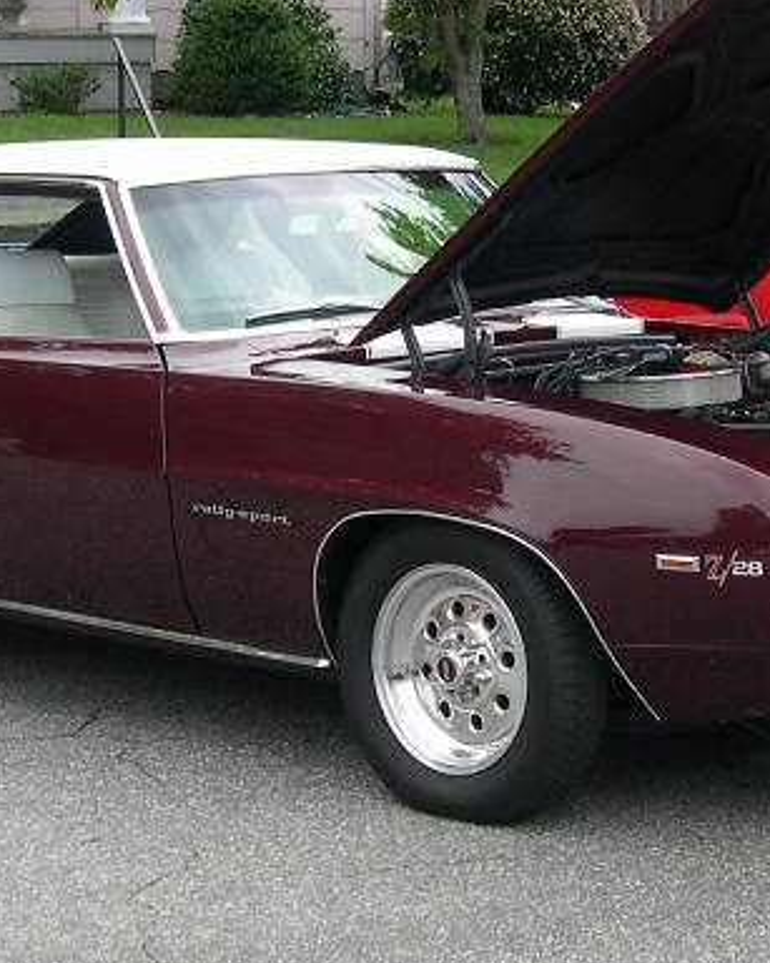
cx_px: 389
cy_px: 318
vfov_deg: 19.3
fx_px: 2821
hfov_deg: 15.5
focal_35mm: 99
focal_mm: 8
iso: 100
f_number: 2.8
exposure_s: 1/562
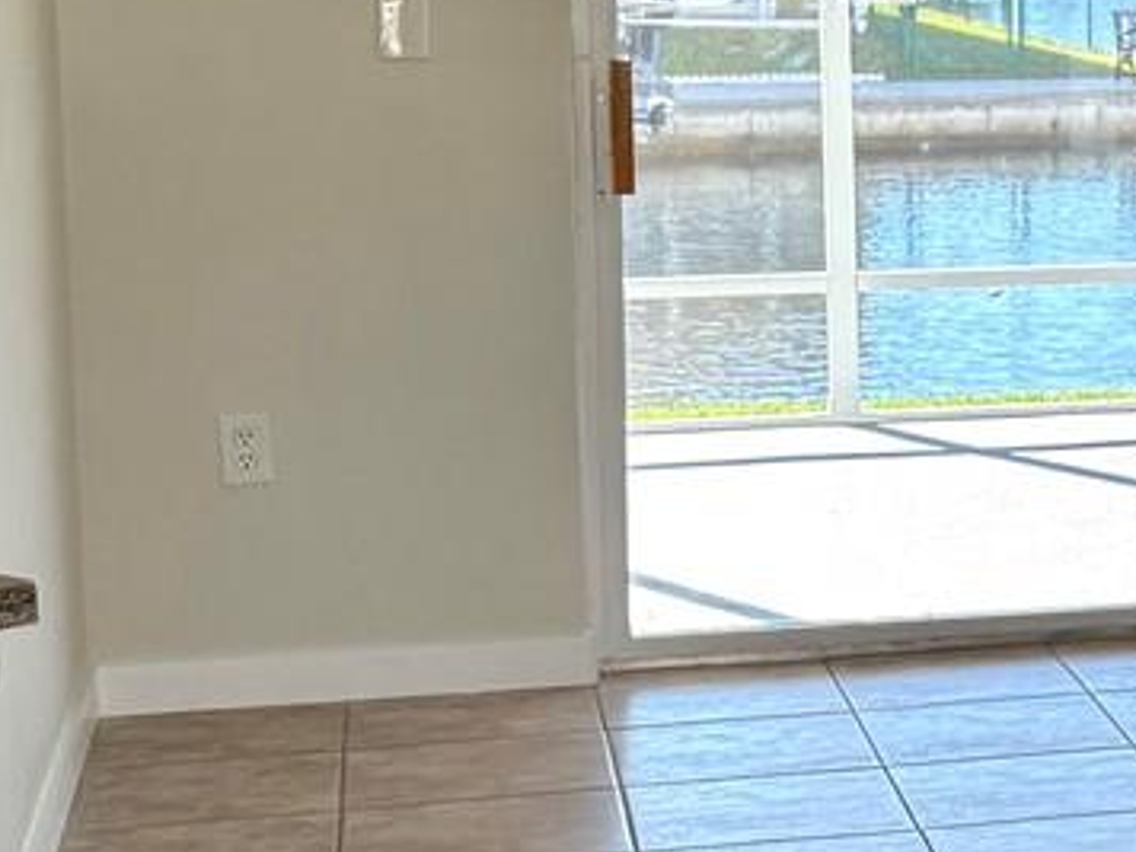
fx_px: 3544
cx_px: 1618
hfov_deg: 16.8
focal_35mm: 108
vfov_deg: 13.7
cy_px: 284
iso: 100
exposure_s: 1/377
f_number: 1.78
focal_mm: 6.76
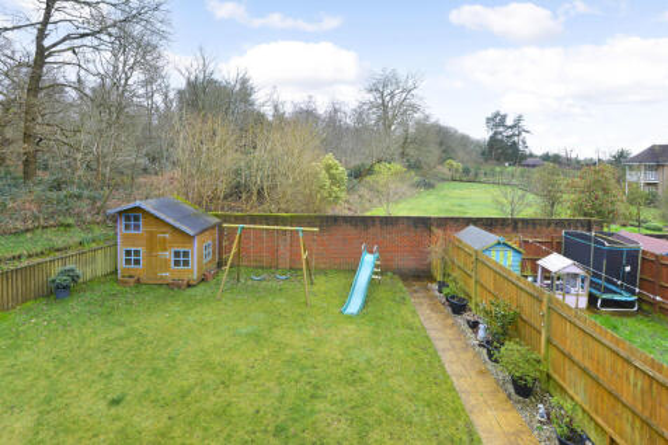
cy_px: 222
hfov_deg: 96.8
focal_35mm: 16
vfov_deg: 73.7
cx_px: 334
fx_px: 297
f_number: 14
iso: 400
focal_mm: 16
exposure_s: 1/30
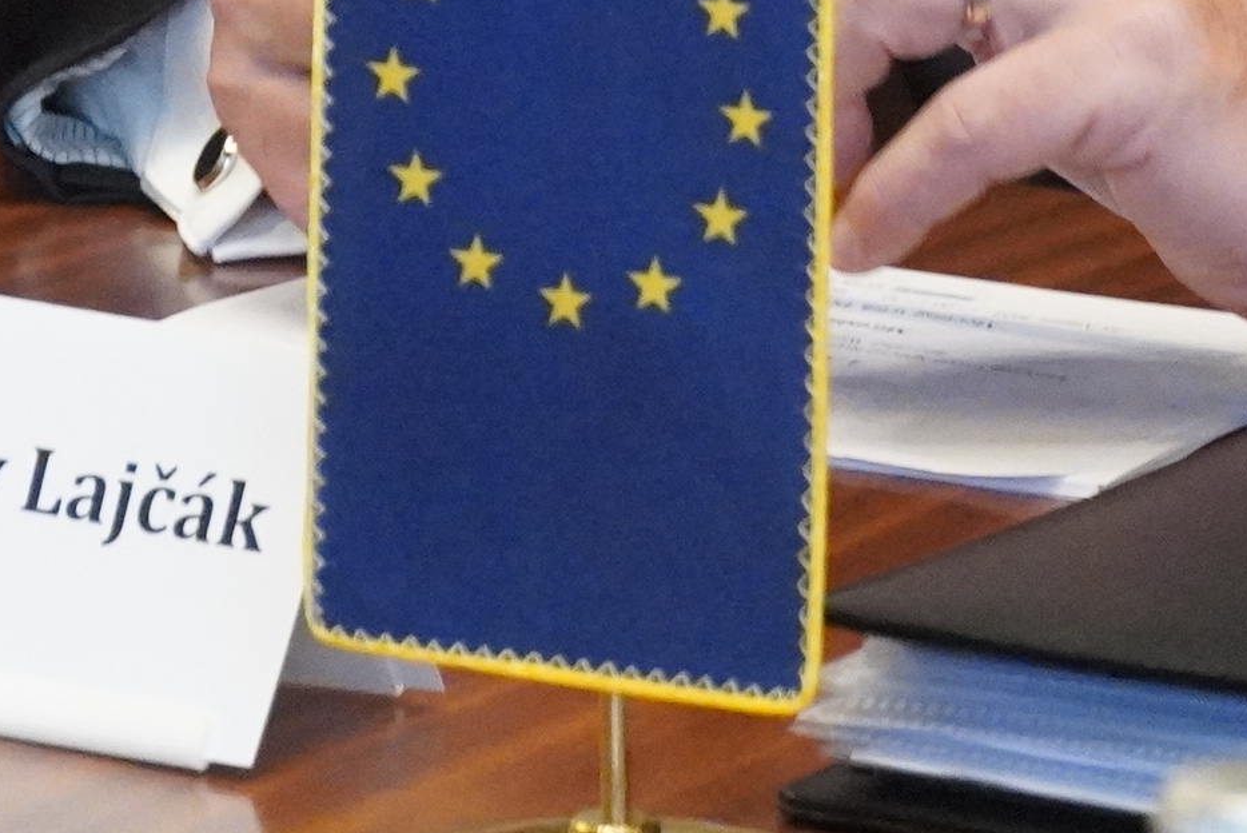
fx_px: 14393
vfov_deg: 3.3
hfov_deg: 5.0
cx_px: 515
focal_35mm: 415
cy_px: -1036
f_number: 5.6
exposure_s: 1/80
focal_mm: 61
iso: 5000
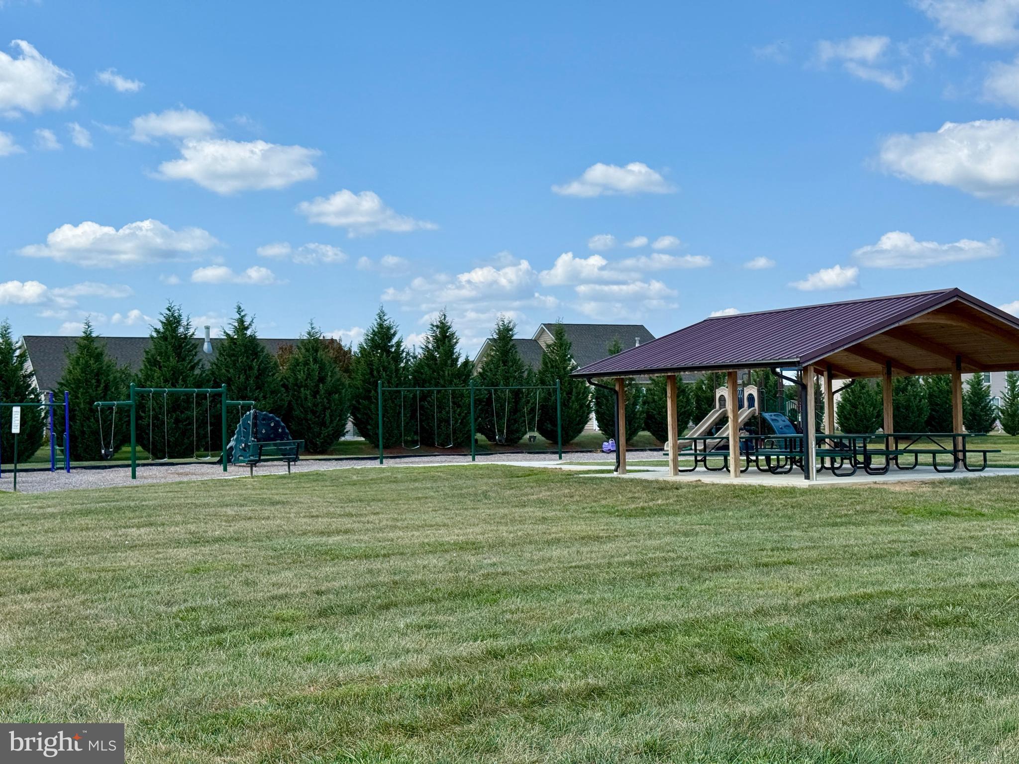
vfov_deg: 30.3
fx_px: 1413
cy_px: 382
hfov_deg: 39.7
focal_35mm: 48
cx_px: 510
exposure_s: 1/5208
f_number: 1.78
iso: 64
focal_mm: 6.76
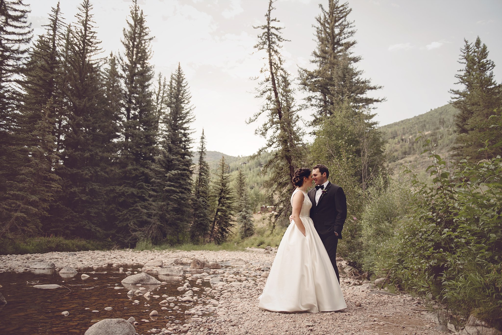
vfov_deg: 45.0
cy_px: 168
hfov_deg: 63.6
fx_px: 405
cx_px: 251
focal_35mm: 29
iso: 80
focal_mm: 29
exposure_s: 1/250
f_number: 2.8
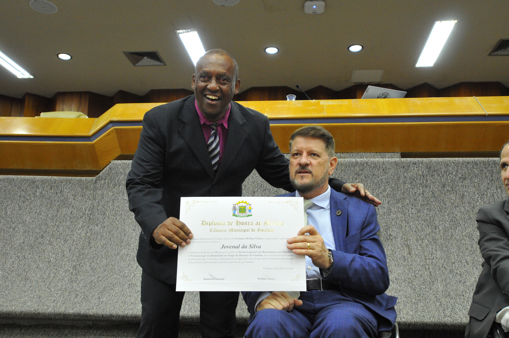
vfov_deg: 36.8
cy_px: 169
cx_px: 254
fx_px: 508
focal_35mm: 36
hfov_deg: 53.2
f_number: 2.8
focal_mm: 24
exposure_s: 1/125
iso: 1600
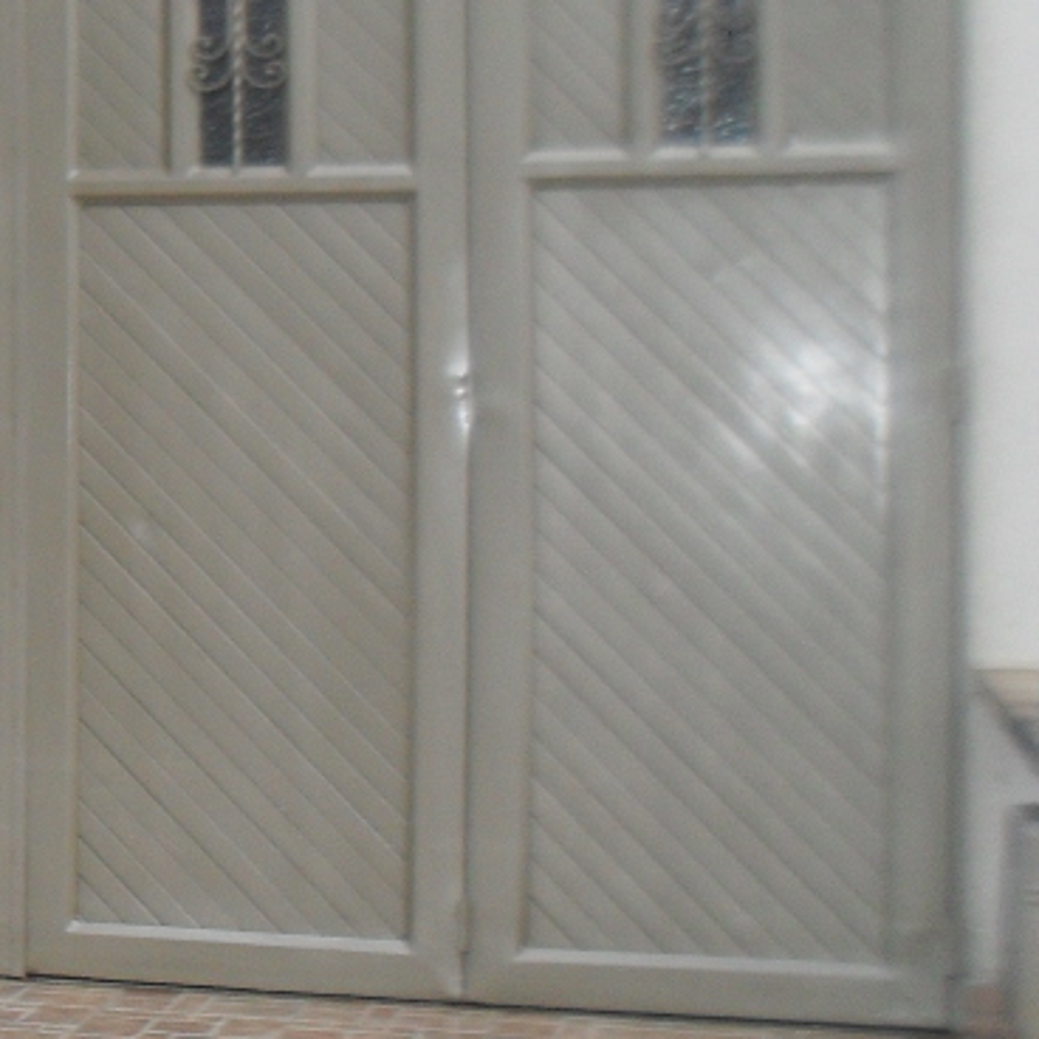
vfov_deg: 20.1
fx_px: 2920
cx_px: -316
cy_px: 384
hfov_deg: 18.7
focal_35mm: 86
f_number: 3.2
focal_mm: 6.3
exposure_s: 1/45
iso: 160
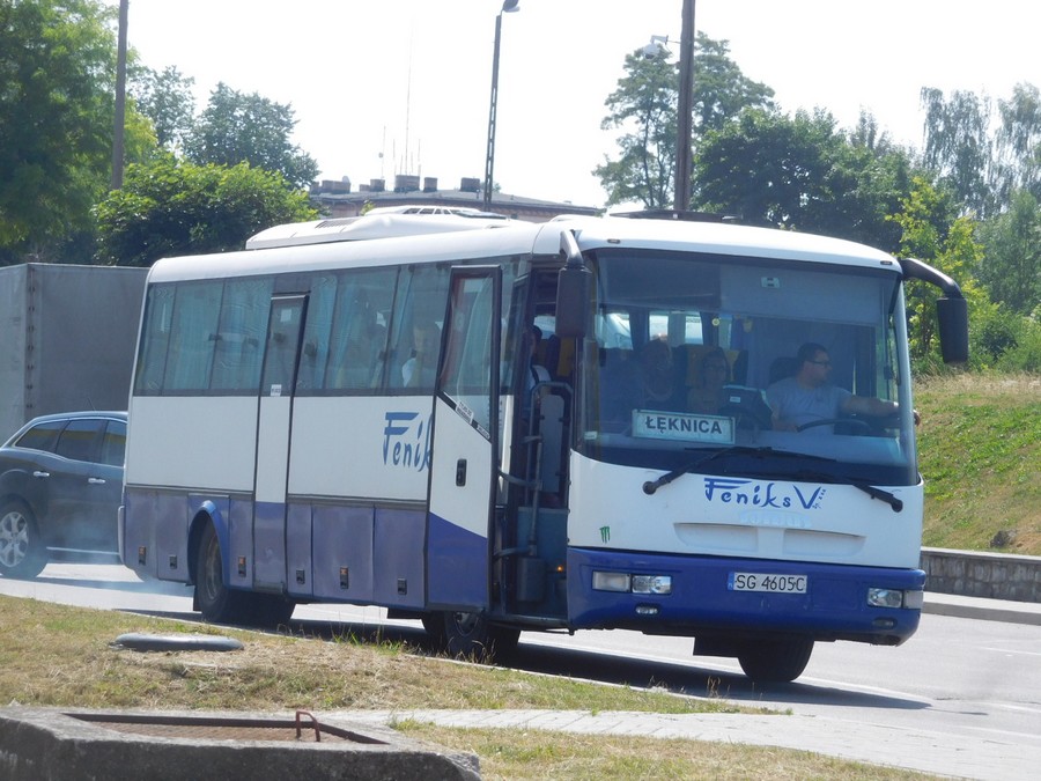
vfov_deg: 9.3
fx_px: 4812
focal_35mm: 160
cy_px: 390
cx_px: 520
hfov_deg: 12.3
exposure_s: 1/500
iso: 125
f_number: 5.2
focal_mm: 28.5
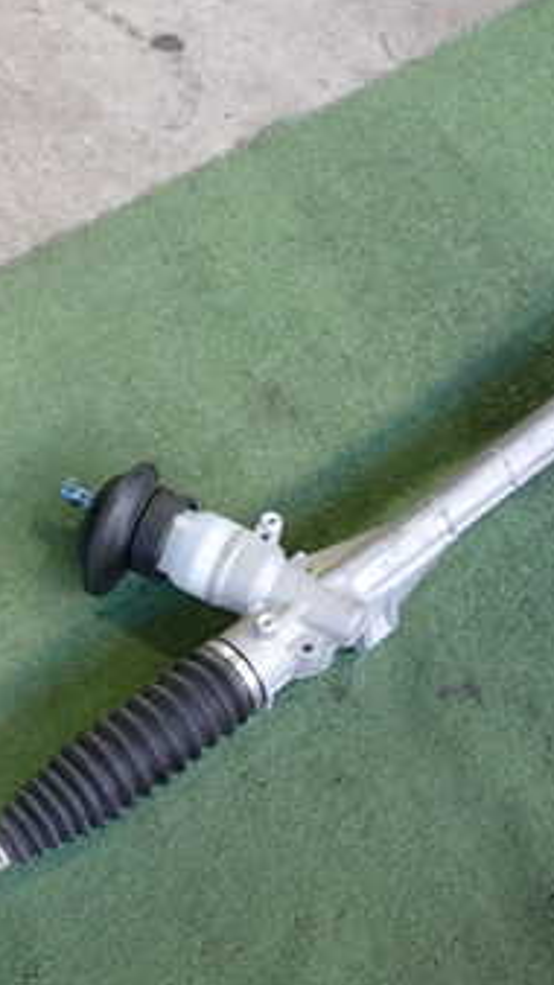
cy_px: 618
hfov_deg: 20.7
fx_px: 1515
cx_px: 236
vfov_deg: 35.8
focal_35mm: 58
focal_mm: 5.4
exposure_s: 1/50
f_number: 2.3
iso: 200
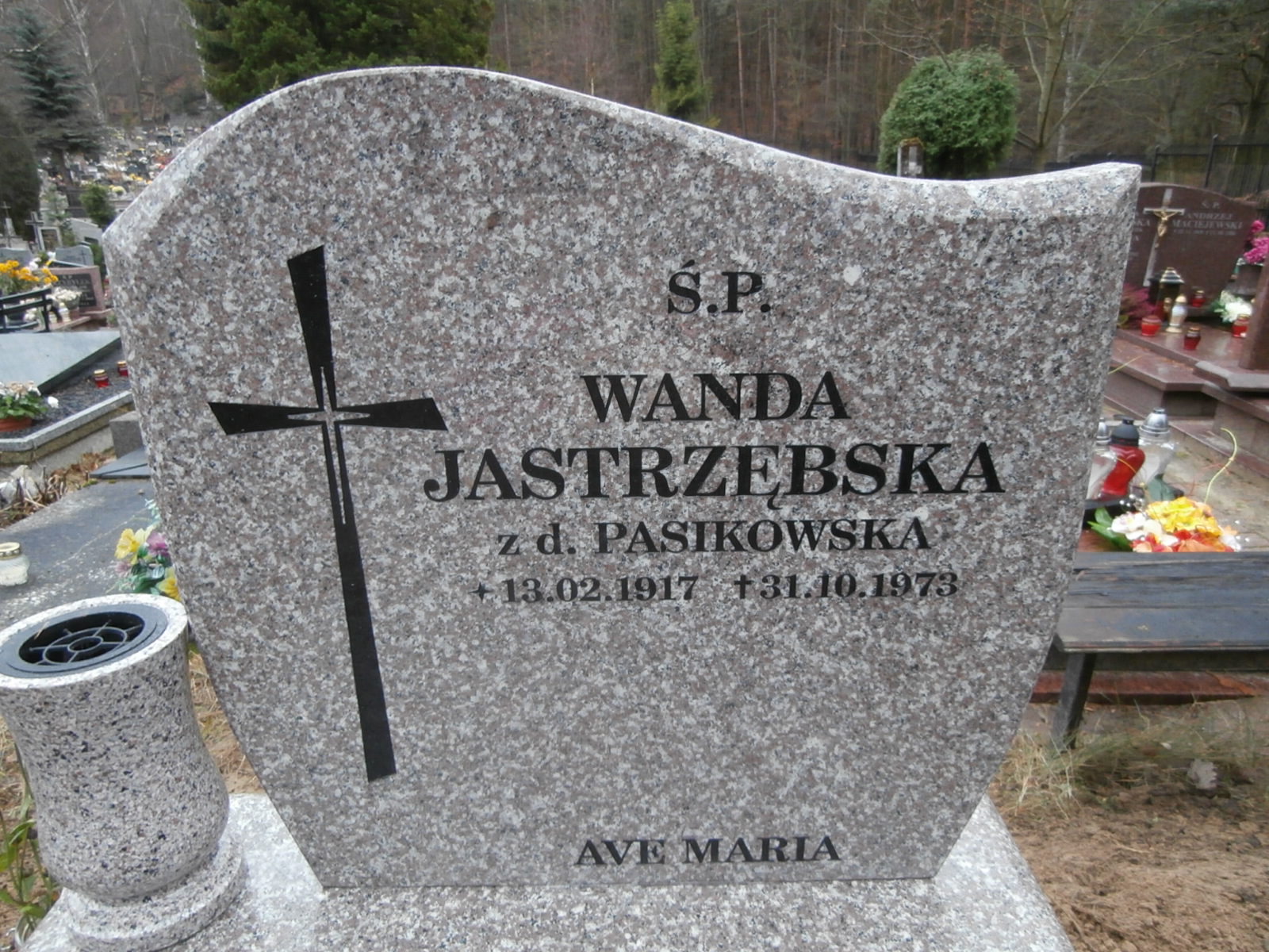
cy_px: 476
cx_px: 634
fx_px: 880
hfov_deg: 71.6
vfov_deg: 56.8
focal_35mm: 24
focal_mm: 4.2
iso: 200
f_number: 3
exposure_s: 1/25
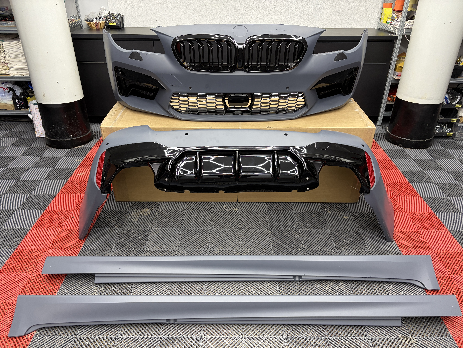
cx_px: 232
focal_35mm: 26
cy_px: 174
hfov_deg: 67.3
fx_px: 348
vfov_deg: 53.1
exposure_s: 1/50
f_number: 1.6
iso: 100
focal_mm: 5.96
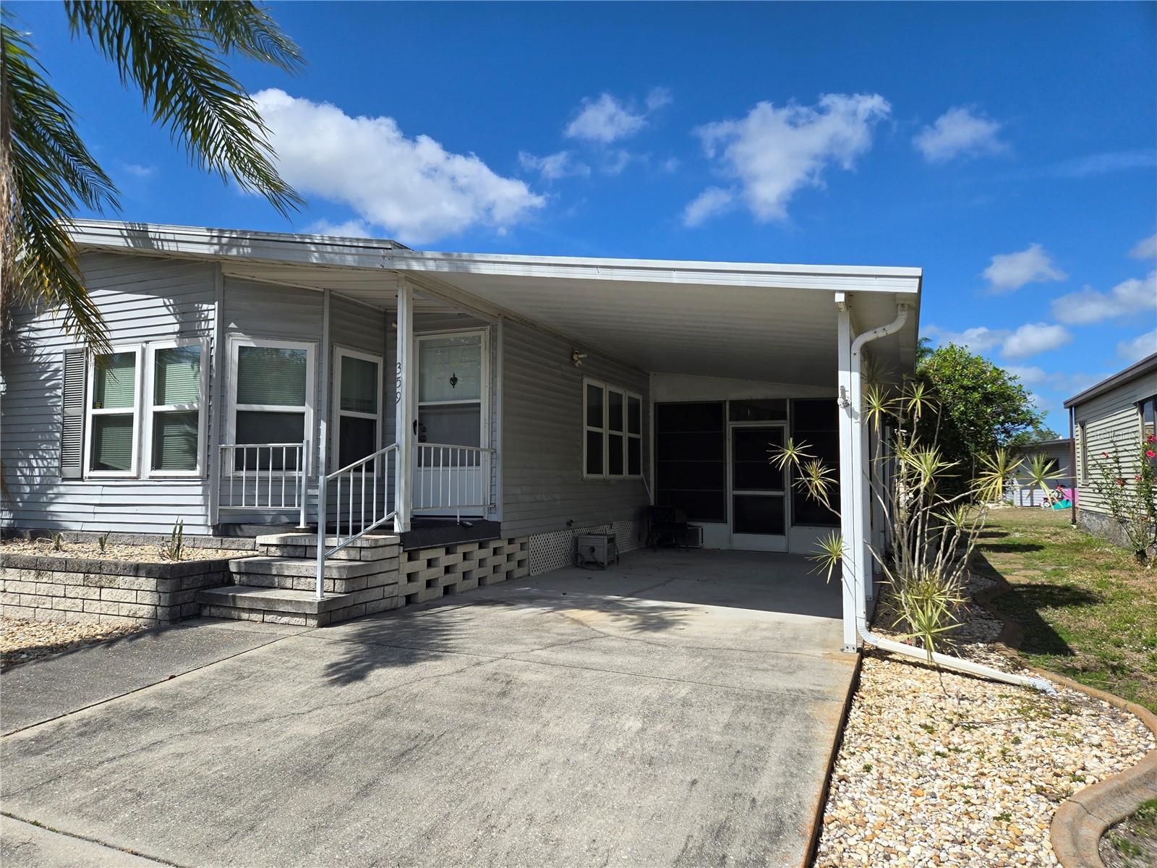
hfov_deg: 73.9
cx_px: 578
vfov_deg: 58.9
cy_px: 434
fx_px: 769
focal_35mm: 23
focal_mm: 5.4
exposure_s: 1/2265
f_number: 1.8
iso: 25
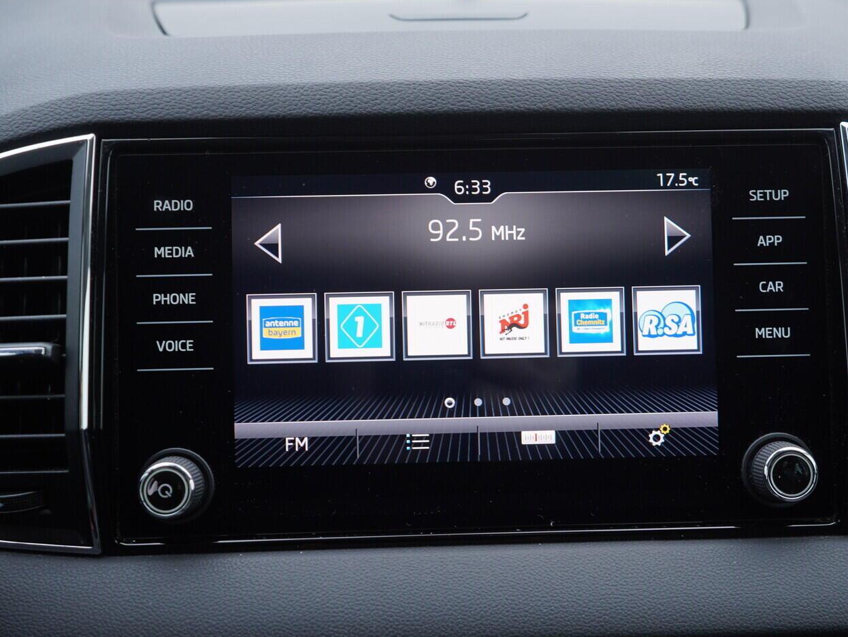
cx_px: 457
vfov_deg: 36.0
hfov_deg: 46.7
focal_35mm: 40
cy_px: 319
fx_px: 980
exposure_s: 1/50
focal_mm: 24
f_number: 3.2
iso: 125
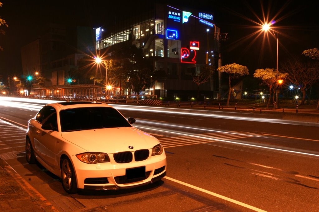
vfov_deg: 36.8
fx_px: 319
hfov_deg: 53.2
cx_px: 160
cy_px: 106
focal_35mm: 36
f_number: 22
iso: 100
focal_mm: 24
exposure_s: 15
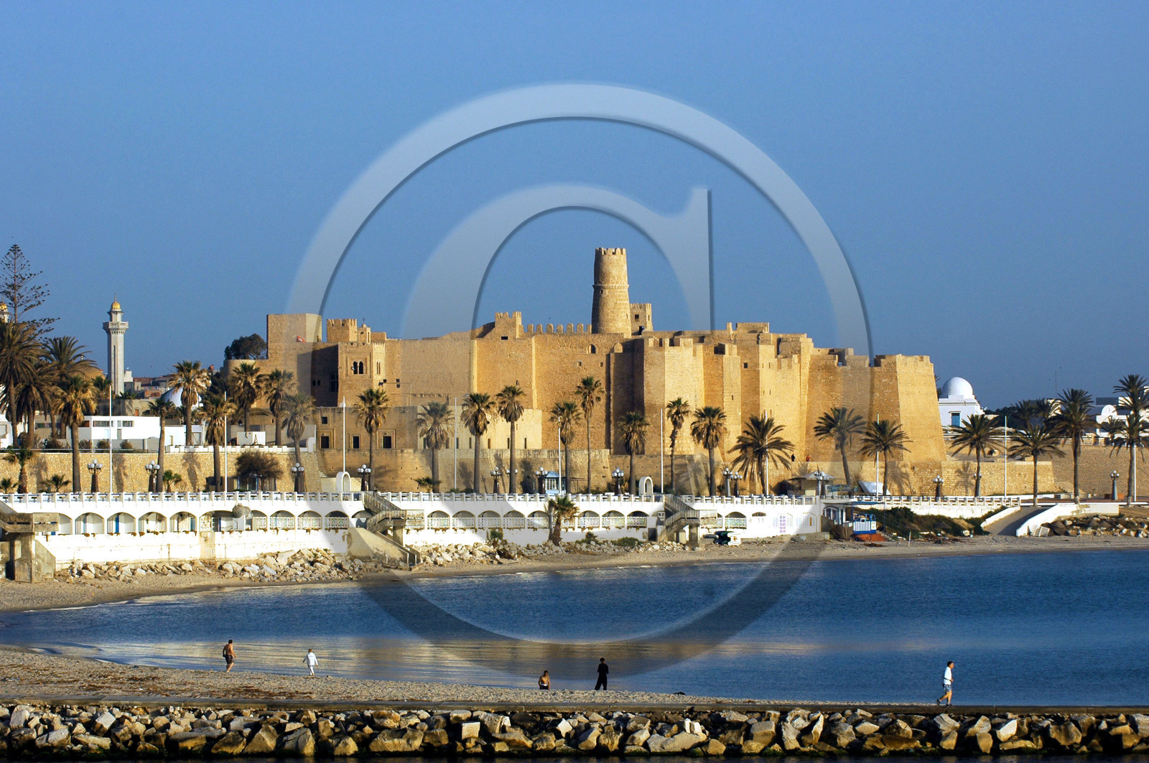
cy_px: 382
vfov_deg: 8.3
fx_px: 5260
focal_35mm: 165
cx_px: 574
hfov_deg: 12.5
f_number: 8
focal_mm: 110
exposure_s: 1/640
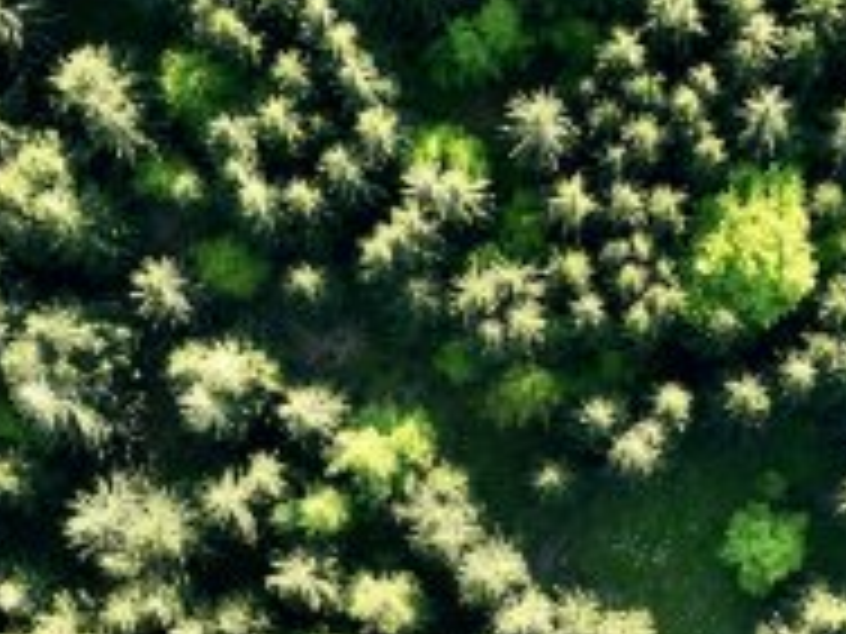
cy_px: 524
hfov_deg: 24.9
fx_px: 1906
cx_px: 549
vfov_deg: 18.7
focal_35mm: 78
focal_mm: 12.29
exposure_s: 1/320
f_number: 2.8
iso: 100
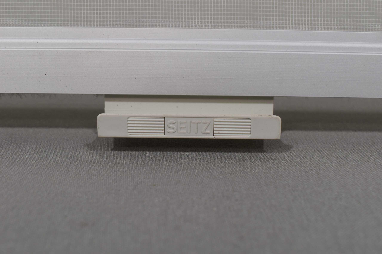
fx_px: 477
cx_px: 191
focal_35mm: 45
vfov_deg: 29.9
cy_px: 127
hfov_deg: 43.6
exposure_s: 1/60
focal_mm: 30
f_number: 8
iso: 320
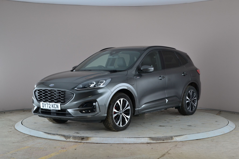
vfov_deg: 23.8
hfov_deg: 35.1
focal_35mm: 57
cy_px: 80
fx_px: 378
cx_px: 120
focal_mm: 38
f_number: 10
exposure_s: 1/8
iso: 400
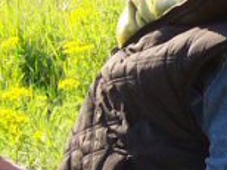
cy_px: 84
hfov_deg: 8.0
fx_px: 1591
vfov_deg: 6.1
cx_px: 352
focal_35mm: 243
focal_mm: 7
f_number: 3
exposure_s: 1/250
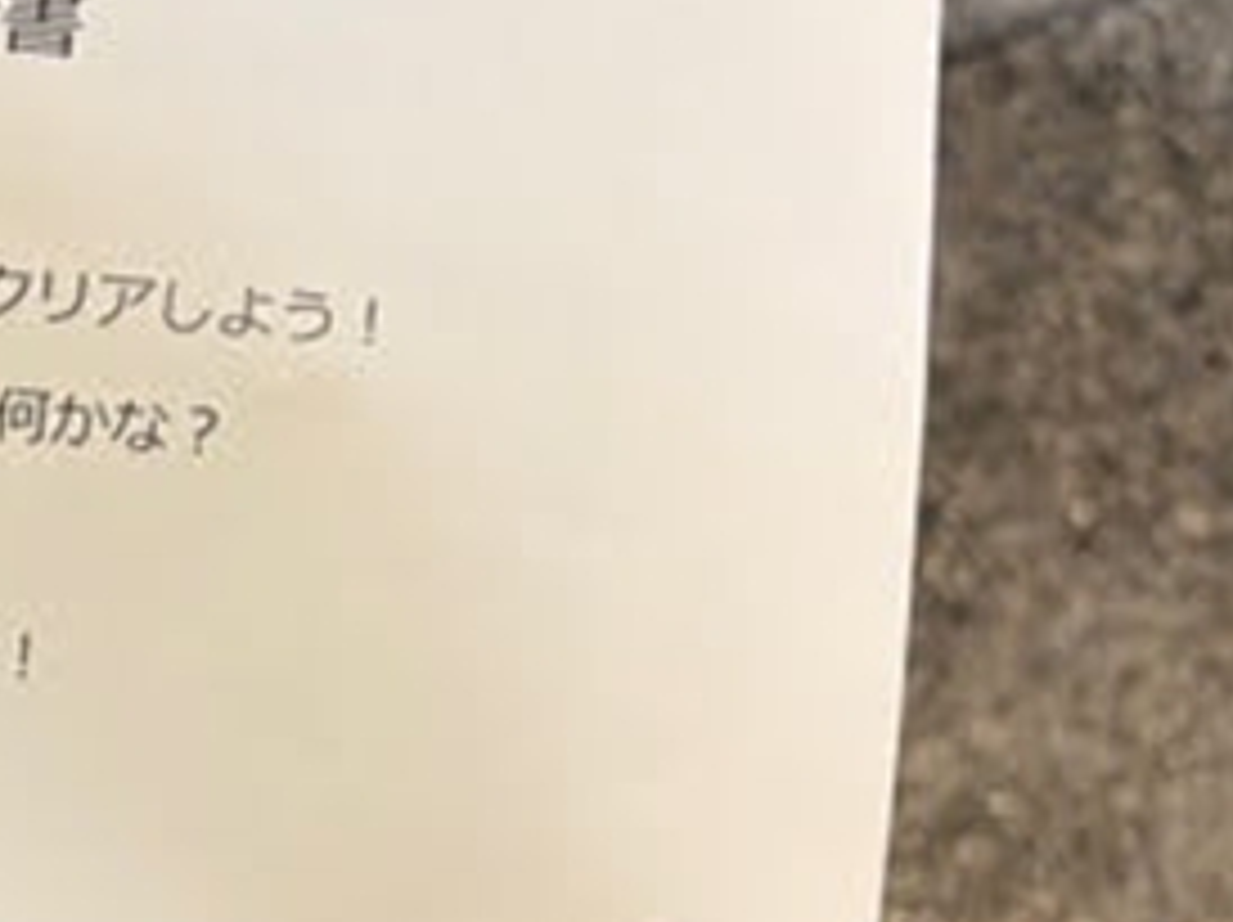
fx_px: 2705
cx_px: -288
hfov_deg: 23.3
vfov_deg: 19.1
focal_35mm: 76
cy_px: 783
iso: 40
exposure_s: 1/122
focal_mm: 5.96
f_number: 1.6
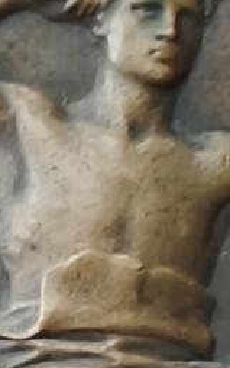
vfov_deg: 10.7
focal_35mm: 173
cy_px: 819
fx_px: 1733
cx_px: 188
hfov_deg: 7.6
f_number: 2
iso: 1000
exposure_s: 1/39.1
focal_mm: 2.32
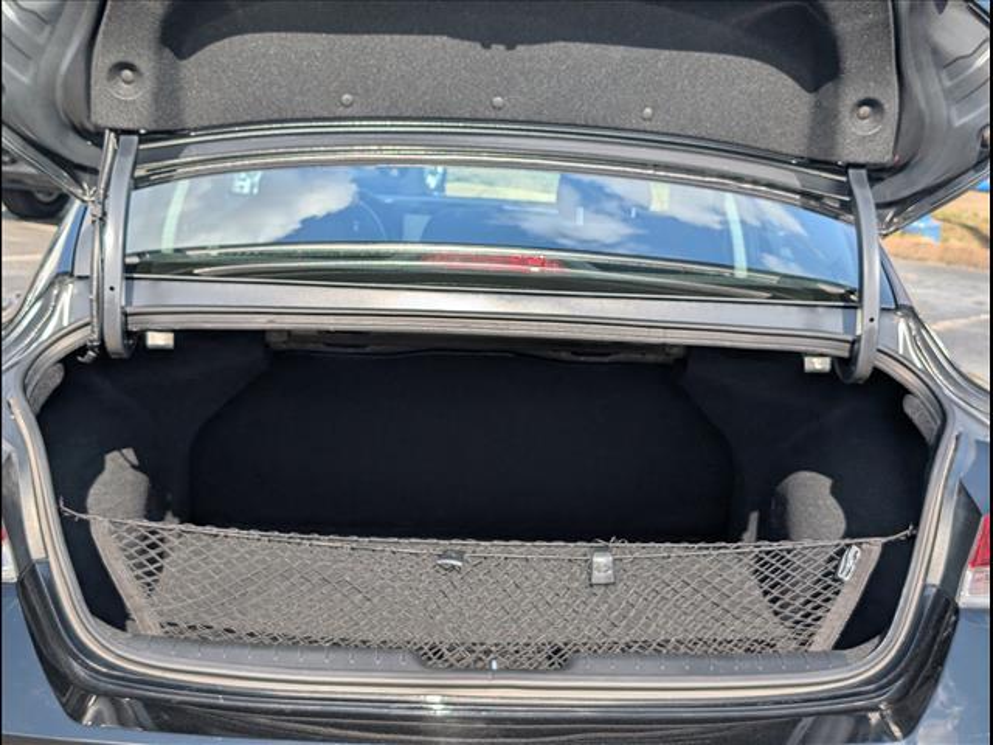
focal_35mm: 49
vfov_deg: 29.7
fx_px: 1406
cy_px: 372
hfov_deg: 38.9
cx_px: 496
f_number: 1.68
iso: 20
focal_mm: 6.9
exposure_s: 1/714
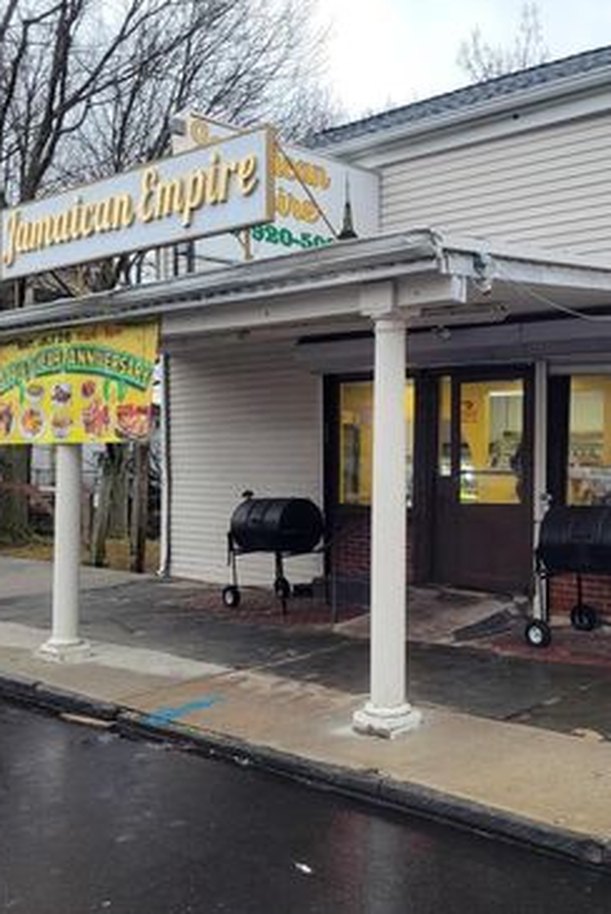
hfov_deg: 35.4
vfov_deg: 51.8
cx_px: 436
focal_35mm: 37
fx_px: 940
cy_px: 452
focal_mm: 5.4
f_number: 1.8
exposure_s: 1/120
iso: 64
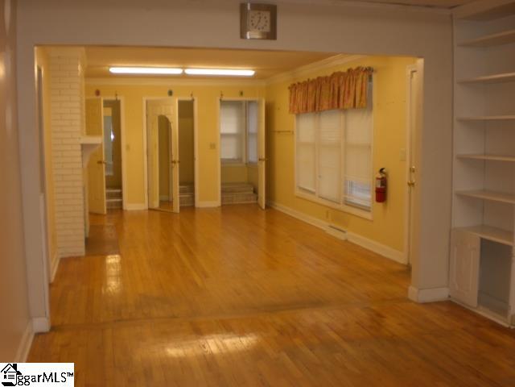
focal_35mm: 38
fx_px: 565
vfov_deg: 37.7
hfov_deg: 49.0
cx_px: 258
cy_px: 194
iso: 100
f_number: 3.1
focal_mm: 6.3
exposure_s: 1/100
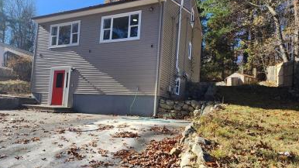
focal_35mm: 26
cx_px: 145
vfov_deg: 44.3
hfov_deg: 71.9
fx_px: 206
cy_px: 92
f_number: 1.8
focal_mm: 6.4
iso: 12
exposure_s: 1/505
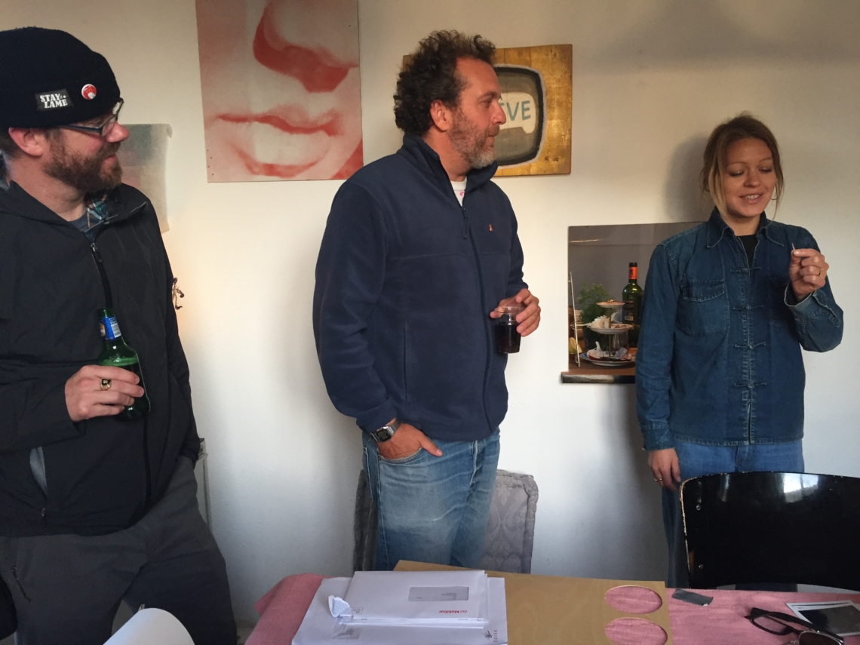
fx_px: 720
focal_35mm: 29
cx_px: 430
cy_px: 322
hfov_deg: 61.7
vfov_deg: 48.2
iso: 64
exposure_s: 1/33
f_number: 2.2
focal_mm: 4.15
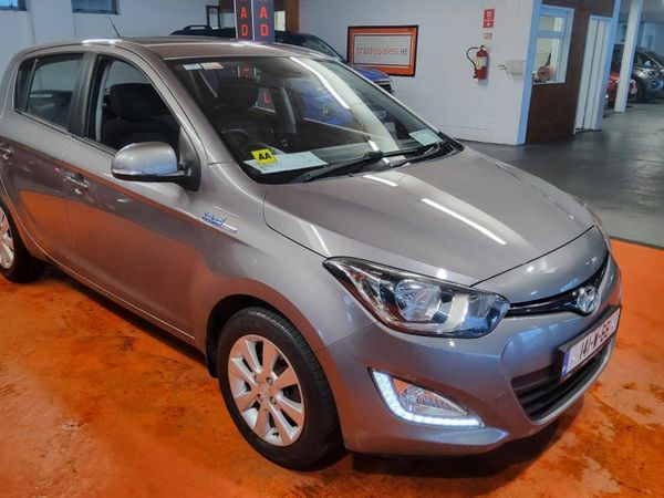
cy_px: 249
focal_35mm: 26
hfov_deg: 67.3
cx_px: 332
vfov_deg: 53.1
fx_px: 499
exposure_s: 1/50
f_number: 2
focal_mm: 3.08
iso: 250
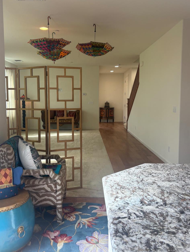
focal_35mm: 31
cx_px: 84
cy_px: 113
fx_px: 227
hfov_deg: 45.4
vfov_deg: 58.2
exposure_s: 1/142
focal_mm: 5.96
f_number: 1.6
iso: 64
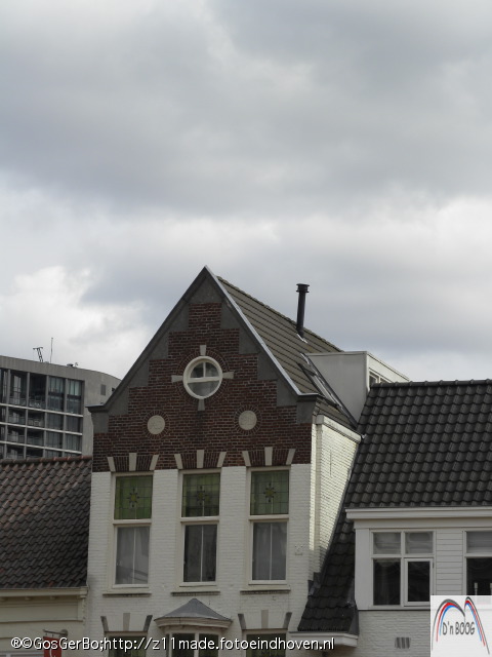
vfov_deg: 12.2
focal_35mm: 162
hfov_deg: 9.2
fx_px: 3070
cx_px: 246
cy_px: 328
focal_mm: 28.8
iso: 64
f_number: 5.6
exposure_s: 1/313
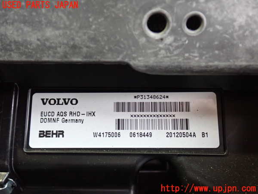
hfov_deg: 51.4
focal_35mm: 36
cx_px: 129
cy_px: 97
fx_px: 268
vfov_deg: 39.7
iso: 800
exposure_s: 1/30
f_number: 2.5
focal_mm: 6.37
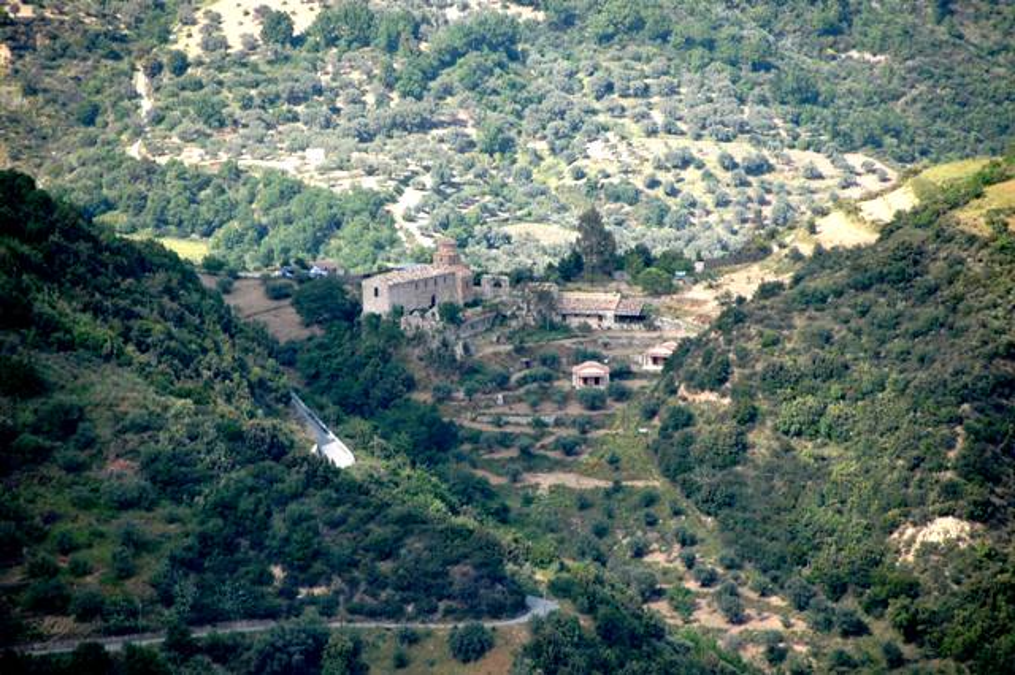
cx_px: 508
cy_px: 338
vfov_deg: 4.6
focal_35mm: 300
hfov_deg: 6.9
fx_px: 8454
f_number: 5.6
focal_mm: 200
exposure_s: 1/400
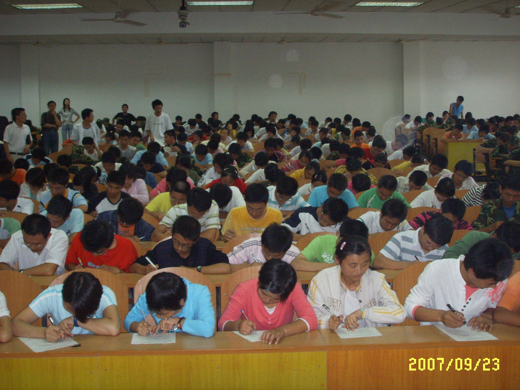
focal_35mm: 39
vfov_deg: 36.8
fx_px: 586
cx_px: 260
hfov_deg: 47.9
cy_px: 195
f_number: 3.5
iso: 191
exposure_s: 1/45
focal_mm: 6.6
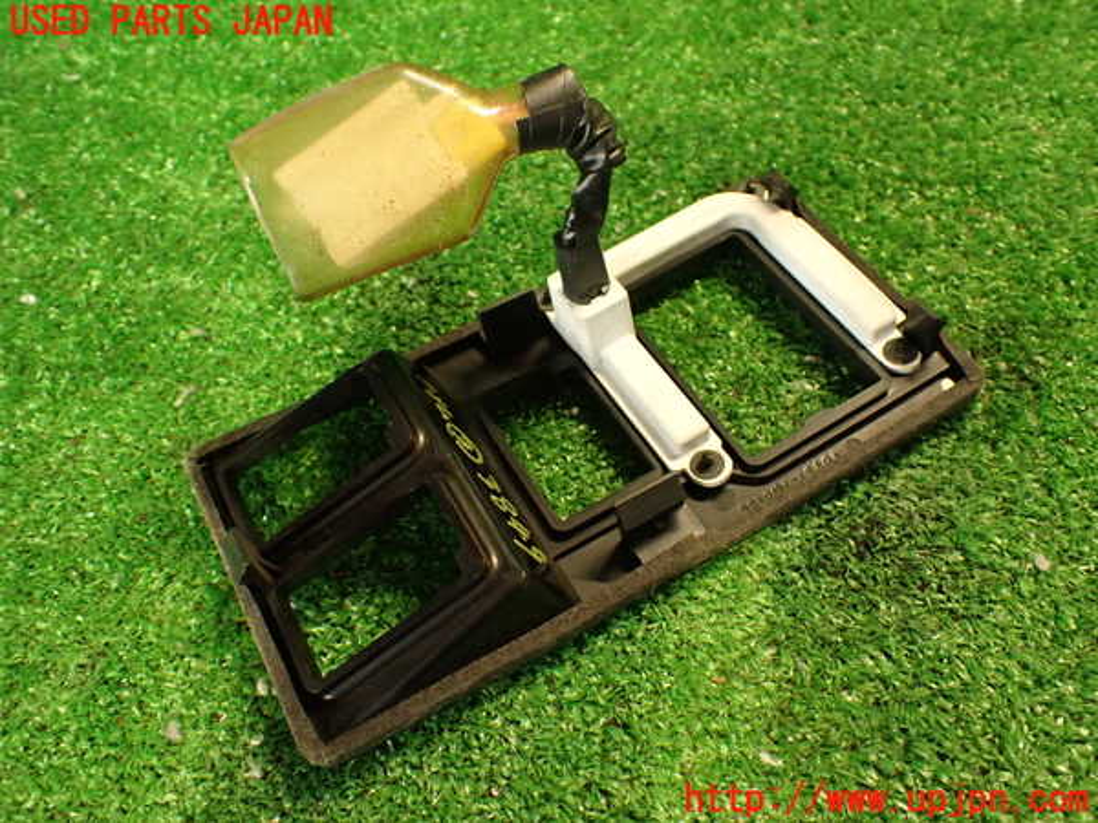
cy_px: 412
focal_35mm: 32
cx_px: 549
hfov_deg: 56.8
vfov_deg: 44.2
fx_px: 1015
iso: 640
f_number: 2.4
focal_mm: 5.79
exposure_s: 1/30
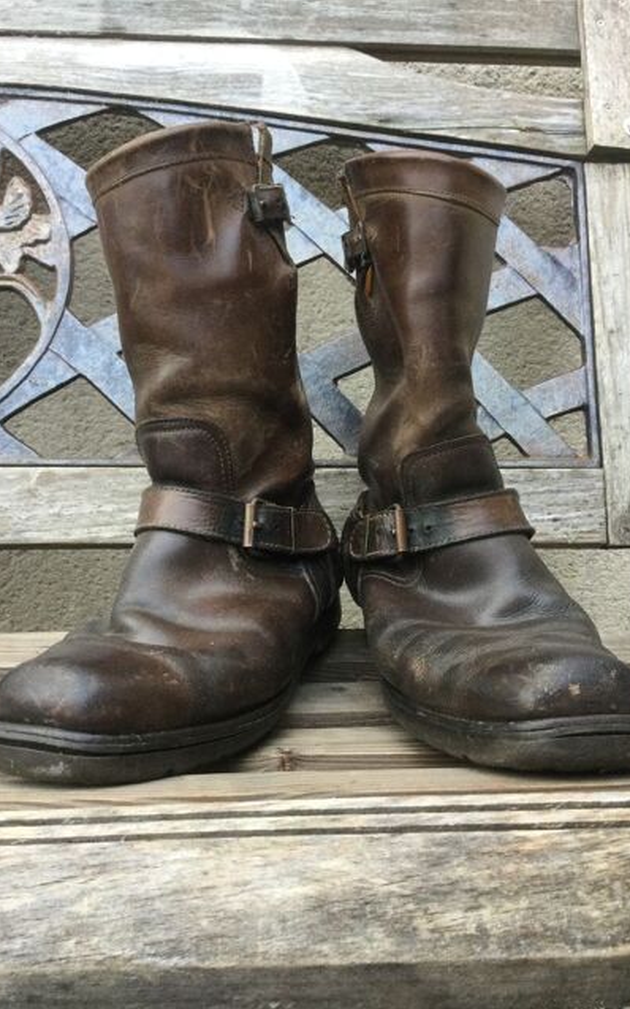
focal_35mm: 33
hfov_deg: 38.3
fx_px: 907
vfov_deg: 58.1
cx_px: 315
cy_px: 505
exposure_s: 1/33
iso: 50
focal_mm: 3.3
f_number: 2.4
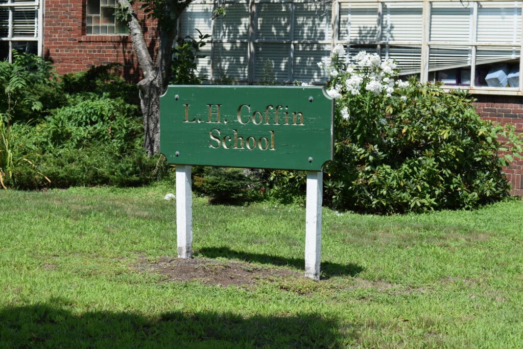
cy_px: 174
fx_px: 1199
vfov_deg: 16.6
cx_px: 262
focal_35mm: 82
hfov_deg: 24.6
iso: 200
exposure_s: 1/320
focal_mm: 55
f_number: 9
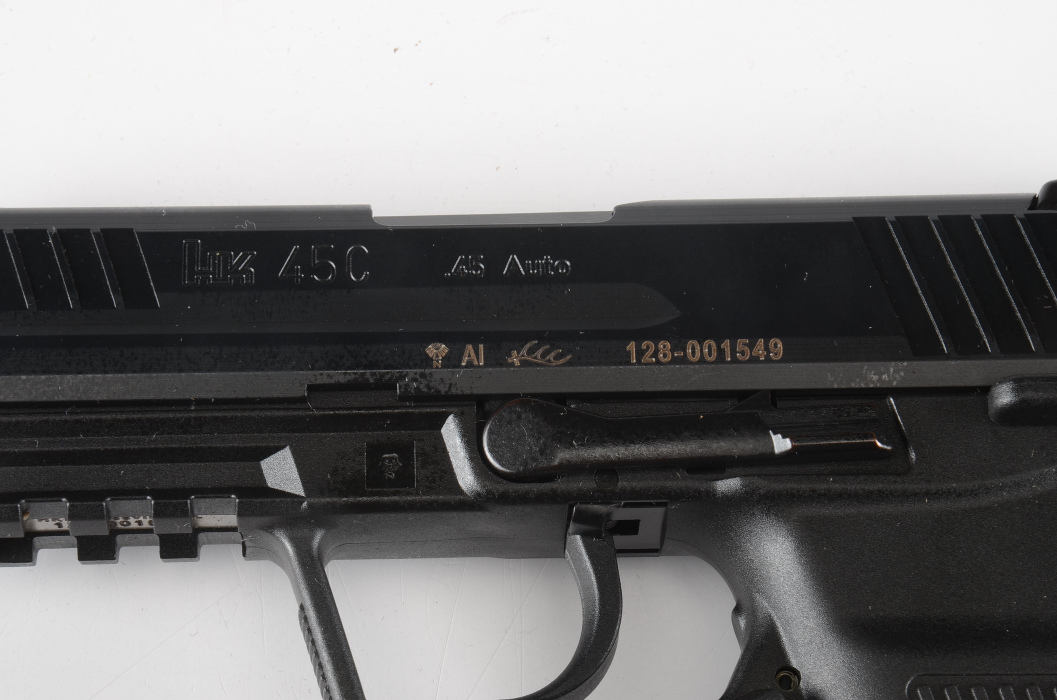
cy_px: 350
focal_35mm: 158
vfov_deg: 8.7
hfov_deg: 13.1
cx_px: 528
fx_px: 4615
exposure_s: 1/160
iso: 160
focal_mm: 105
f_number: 22
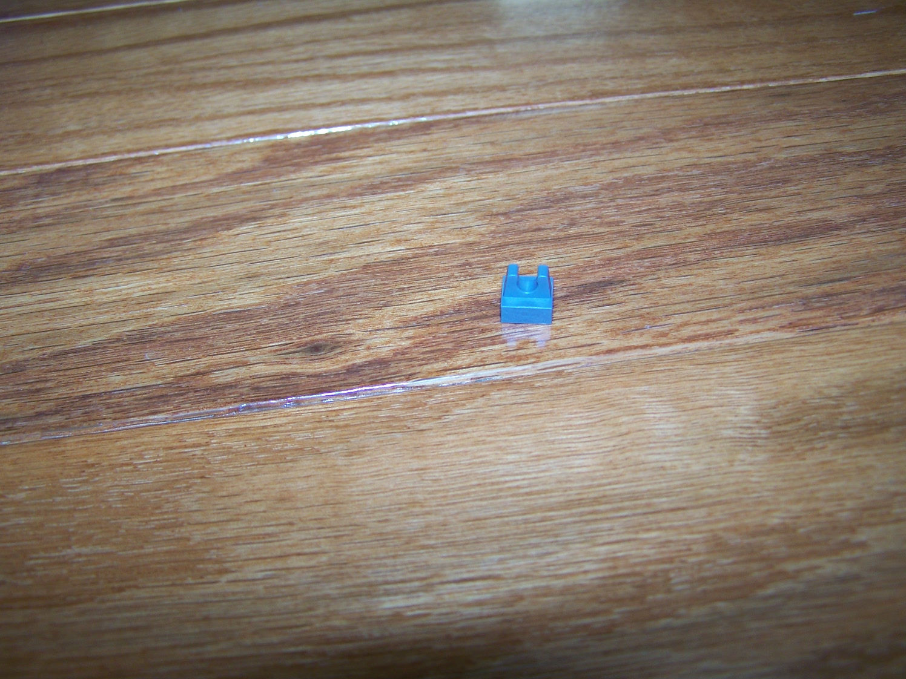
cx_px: 453
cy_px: 340
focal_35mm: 38
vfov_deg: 37.7
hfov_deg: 49.0
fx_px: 995
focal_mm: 6.3
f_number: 2.8
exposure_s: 1/60
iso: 80
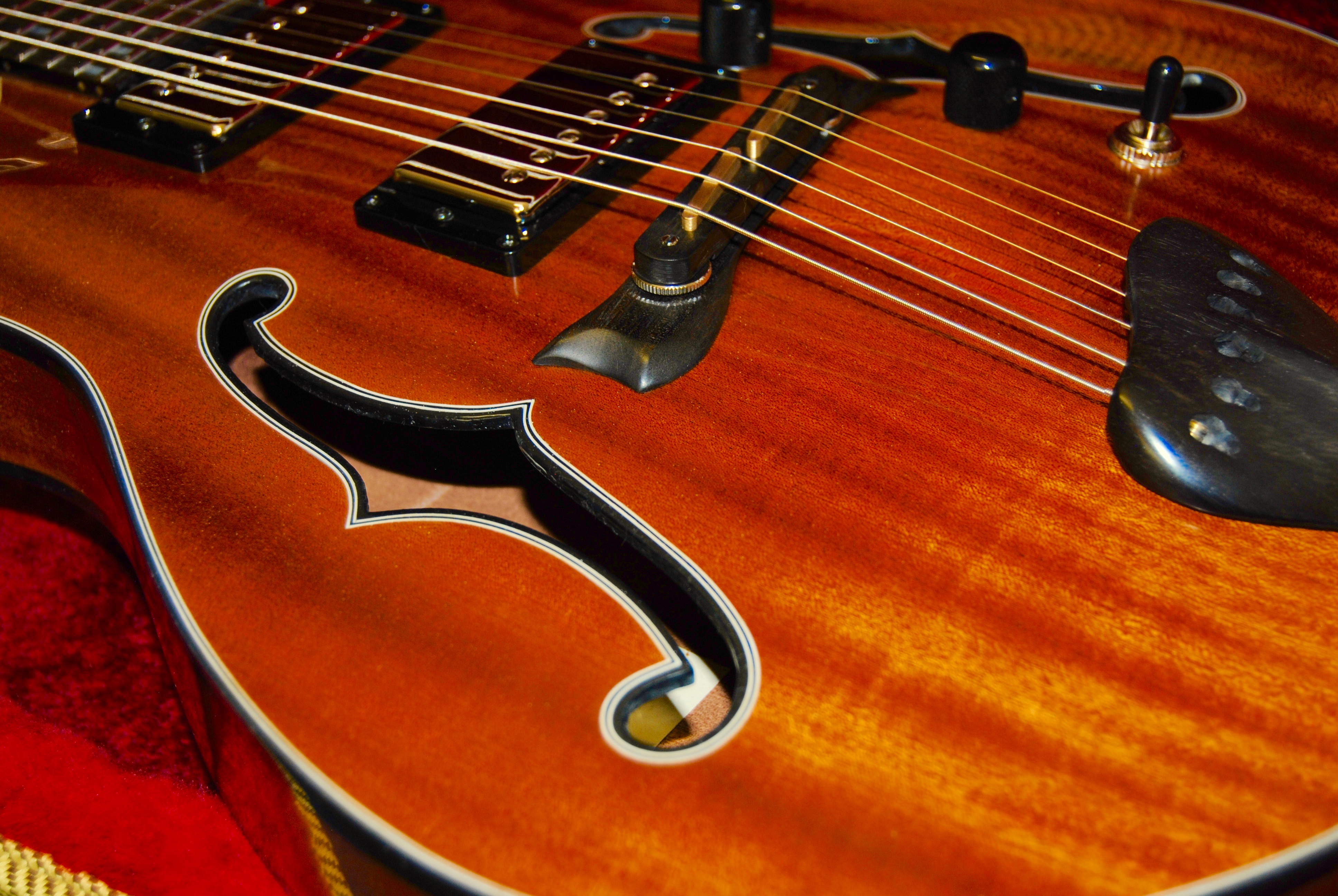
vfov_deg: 26.6
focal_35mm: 51
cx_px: 669
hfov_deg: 38.8
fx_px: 1898
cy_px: 448
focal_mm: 34
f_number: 4.5
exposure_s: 1/60
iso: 200
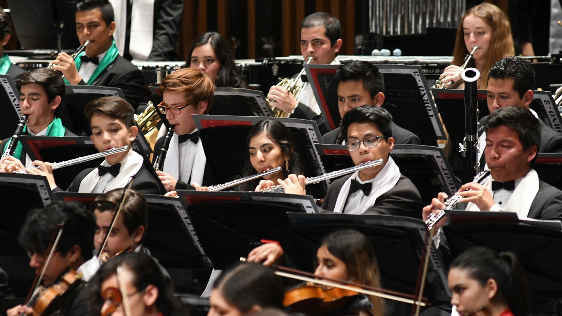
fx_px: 4694
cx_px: 281
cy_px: 164
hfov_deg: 6.9
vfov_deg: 3.9
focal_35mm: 315
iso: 2800
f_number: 5
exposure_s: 1/125
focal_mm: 200
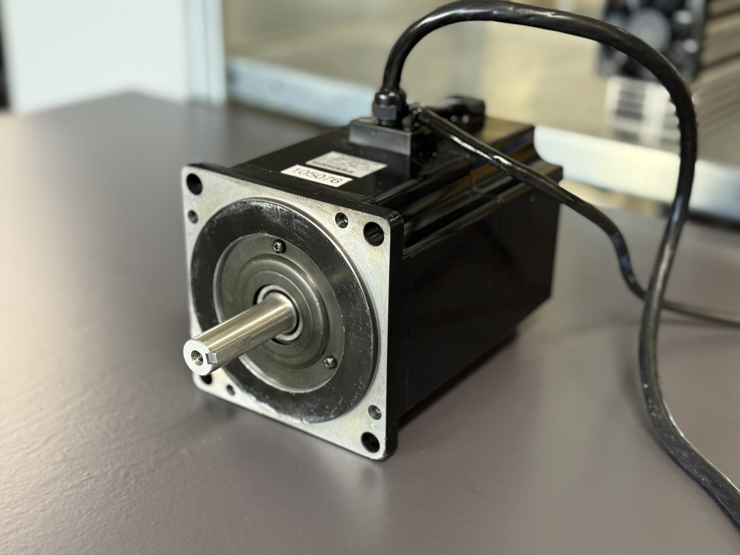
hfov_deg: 39.7
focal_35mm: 48
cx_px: 370
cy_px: 278
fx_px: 1026
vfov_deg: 30.3
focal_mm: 6.76
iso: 250
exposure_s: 1/50
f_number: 1.78
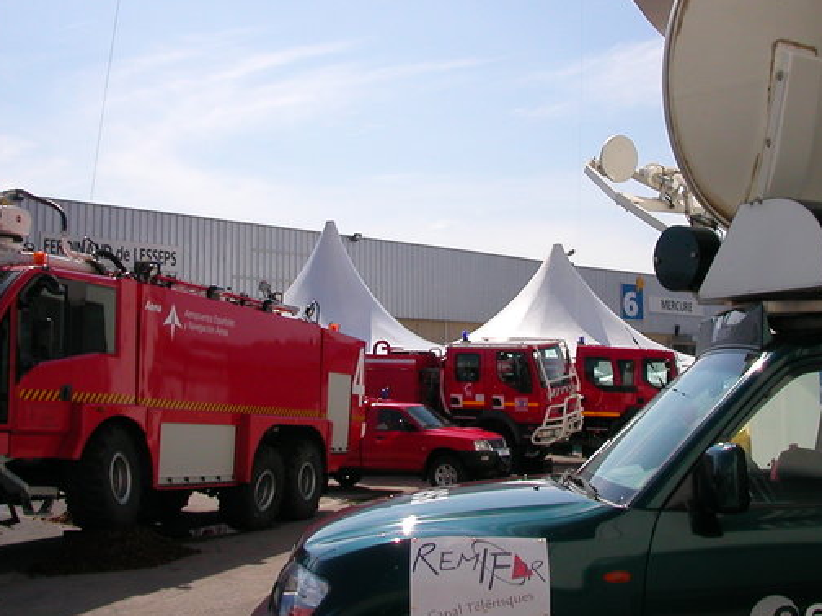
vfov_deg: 29.7
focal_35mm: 49
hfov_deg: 38.8
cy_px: 287
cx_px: 472
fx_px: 1164
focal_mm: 5.6
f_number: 4.5
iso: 100
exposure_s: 1/1030
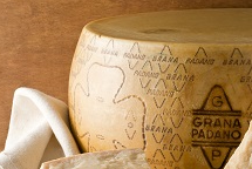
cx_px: 197
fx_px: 1136
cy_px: 150
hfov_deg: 12.6
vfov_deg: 8.5
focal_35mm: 162
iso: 100
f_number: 16
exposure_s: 1/125
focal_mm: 60
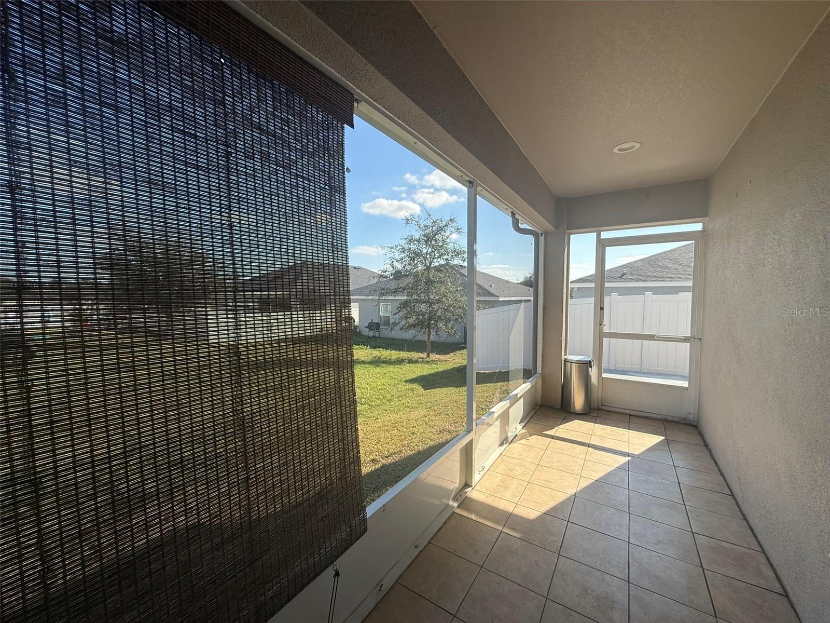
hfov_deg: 102.1
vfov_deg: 85.7
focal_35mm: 14
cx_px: 415
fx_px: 336
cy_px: 312
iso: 50
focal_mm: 2.22
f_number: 2.2
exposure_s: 1/726
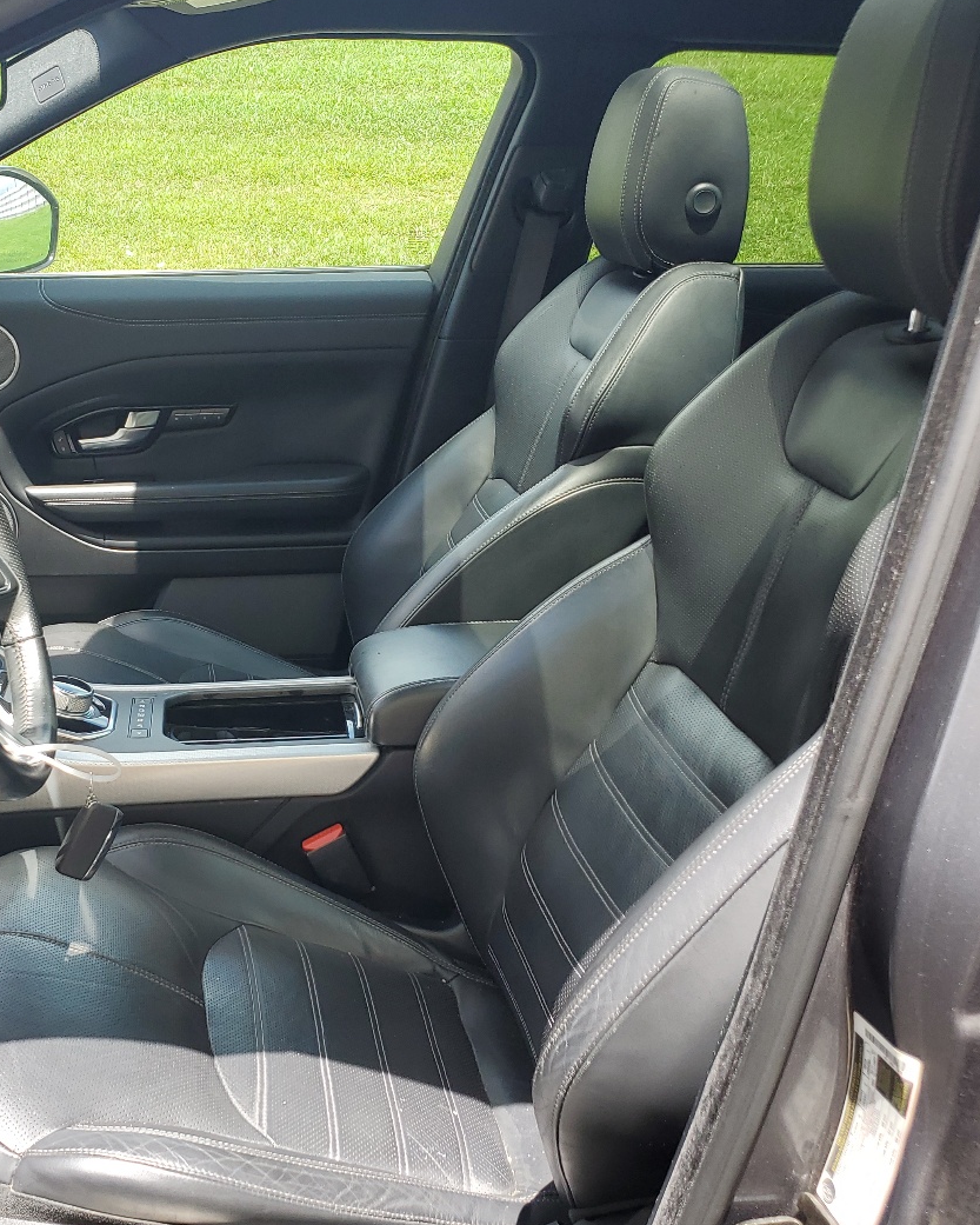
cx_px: 140
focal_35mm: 39
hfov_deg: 36.4
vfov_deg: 46.7
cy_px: 691
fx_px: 1414
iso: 50
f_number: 1.5
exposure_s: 1/476
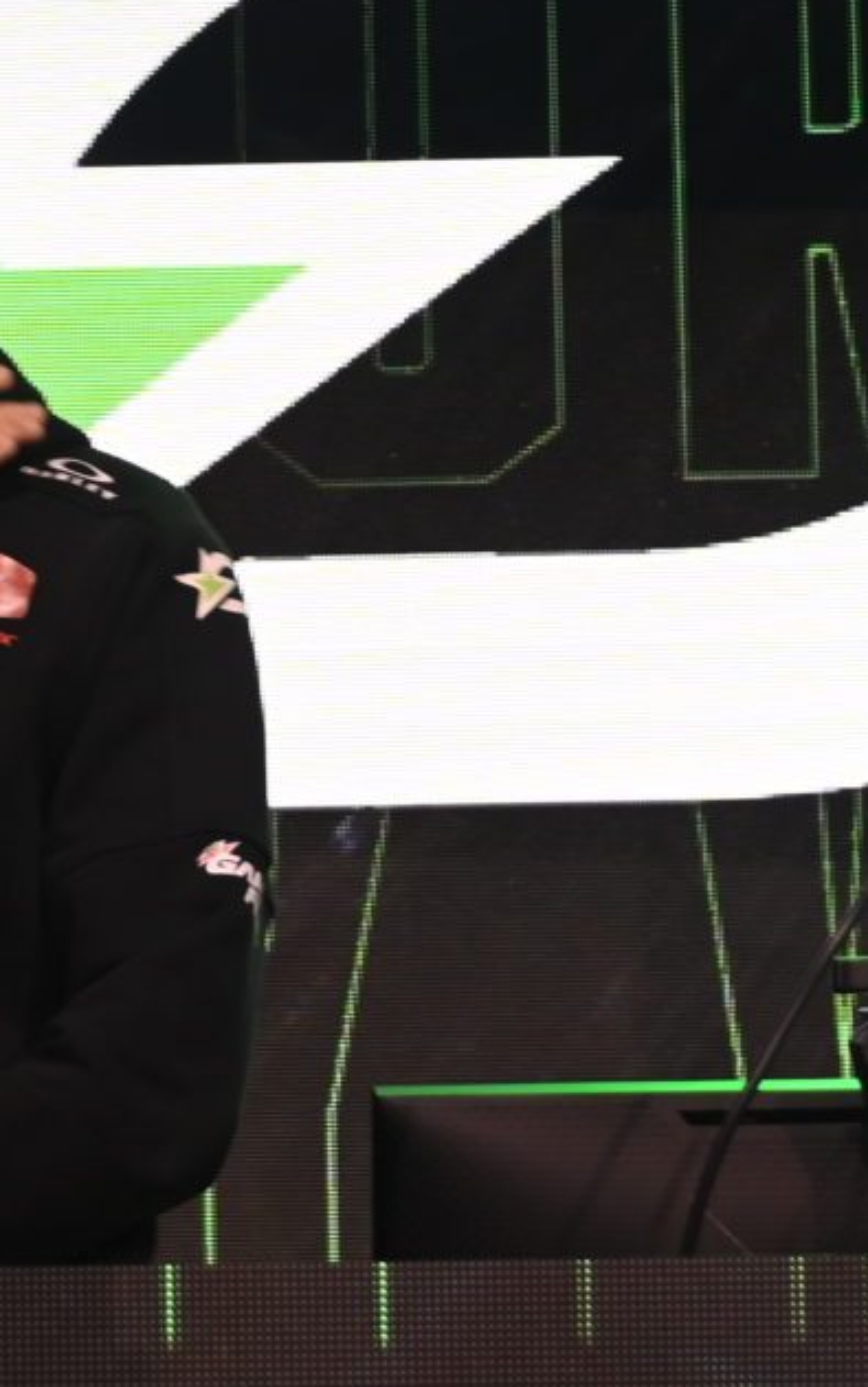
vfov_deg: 11.3
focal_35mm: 186
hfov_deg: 7.0
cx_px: -141
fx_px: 7032
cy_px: 653
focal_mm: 50
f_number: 4.8
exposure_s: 1/80
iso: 720
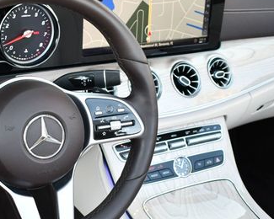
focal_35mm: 74
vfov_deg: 20.7
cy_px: 131
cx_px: 93
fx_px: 600
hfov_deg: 25.6
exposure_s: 1/250
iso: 560
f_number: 3.8
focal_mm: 20
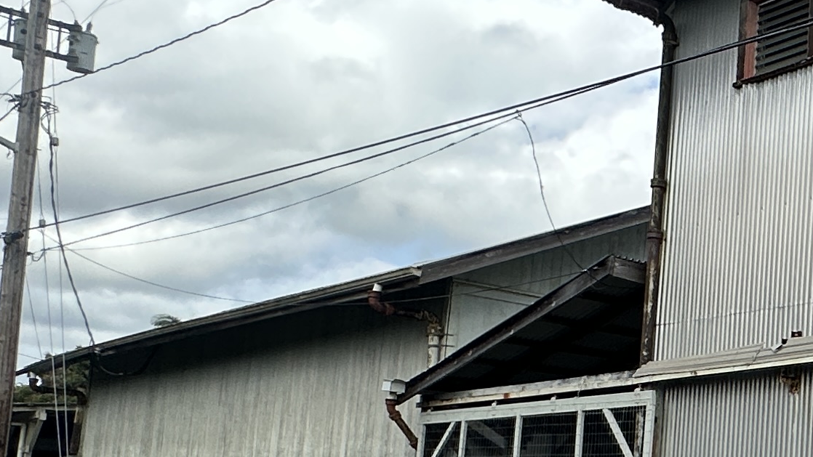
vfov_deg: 21.5
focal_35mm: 55
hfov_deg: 29.0
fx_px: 1186
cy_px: 374
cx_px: 1112
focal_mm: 2.22
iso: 50
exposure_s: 1/1595
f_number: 2.2
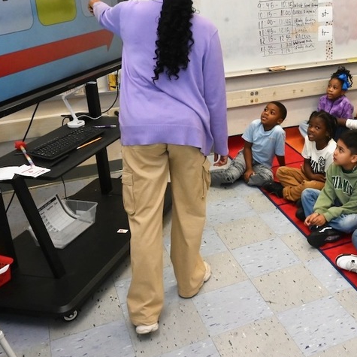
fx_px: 513
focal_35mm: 44
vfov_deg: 38.0
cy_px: 129
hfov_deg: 36.1
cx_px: 317
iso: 5000
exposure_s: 1/200
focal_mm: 24
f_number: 13
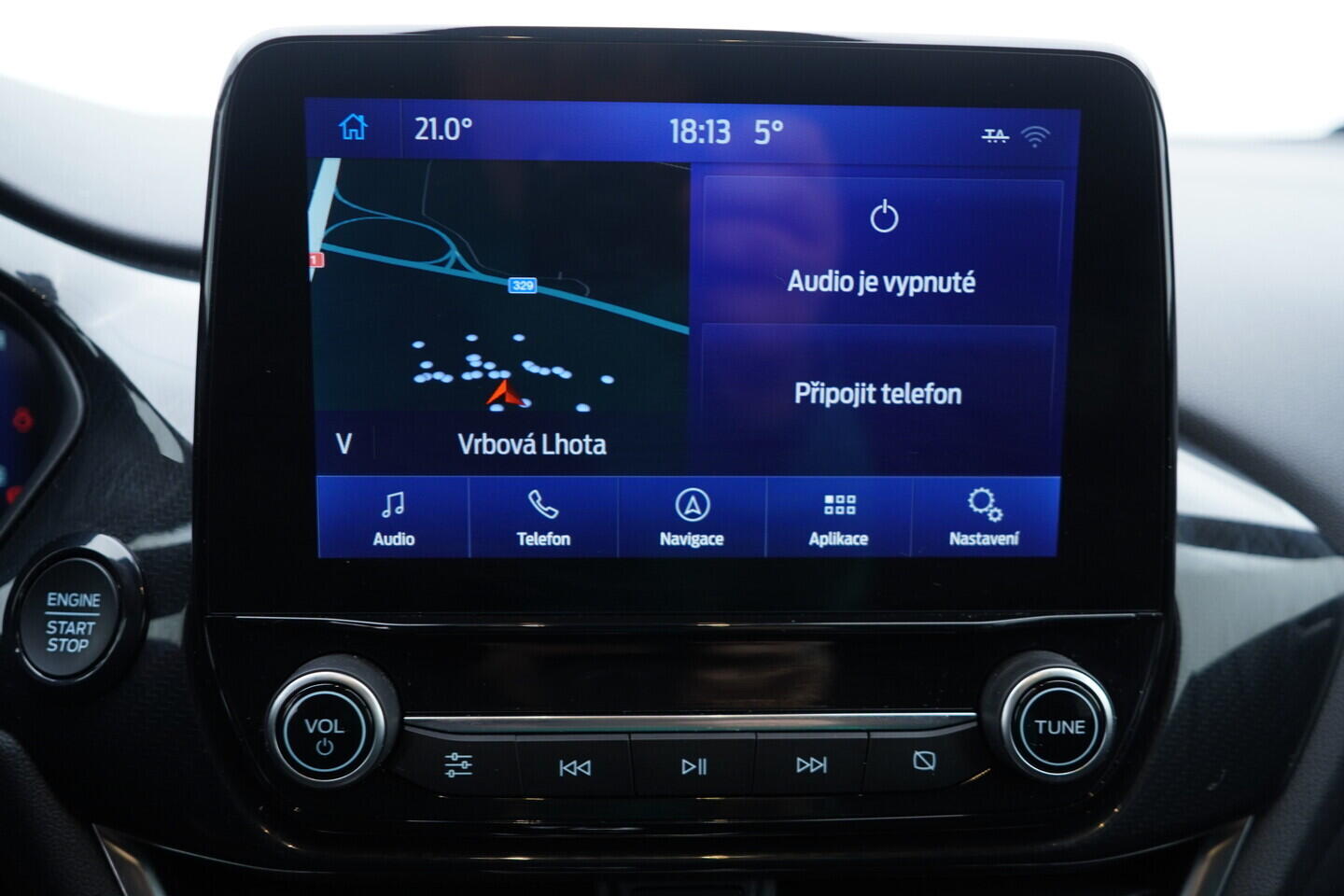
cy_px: 448
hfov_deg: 53.1
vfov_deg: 36.9
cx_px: 672
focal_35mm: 36
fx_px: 1344
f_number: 2.8
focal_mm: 24
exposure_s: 1/40
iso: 250
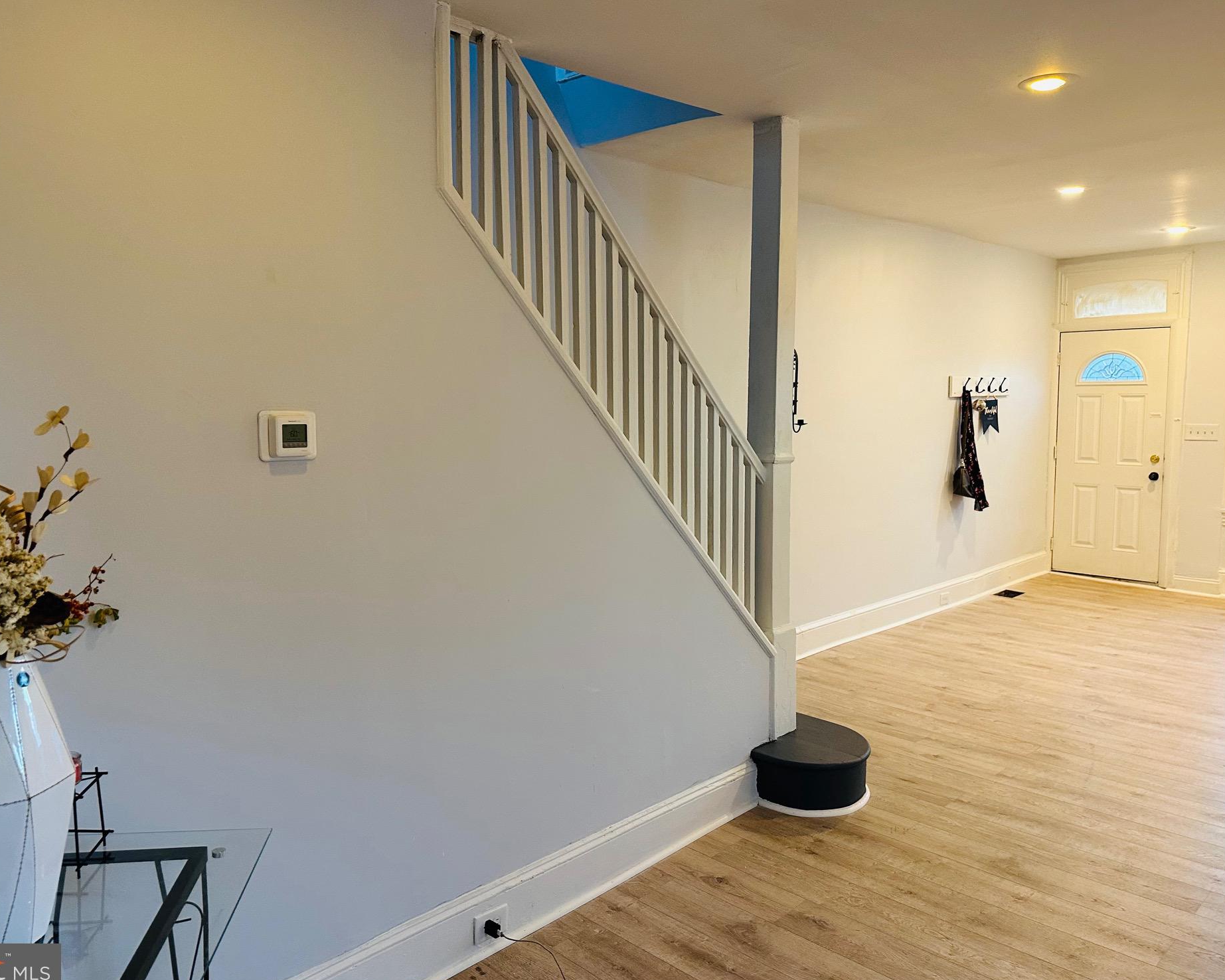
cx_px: 575
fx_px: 943
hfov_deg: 66.0
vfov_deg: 54.9
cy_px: 488
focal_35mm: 26
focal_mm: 6.86
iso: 320
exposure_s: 1/60
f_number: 1.78
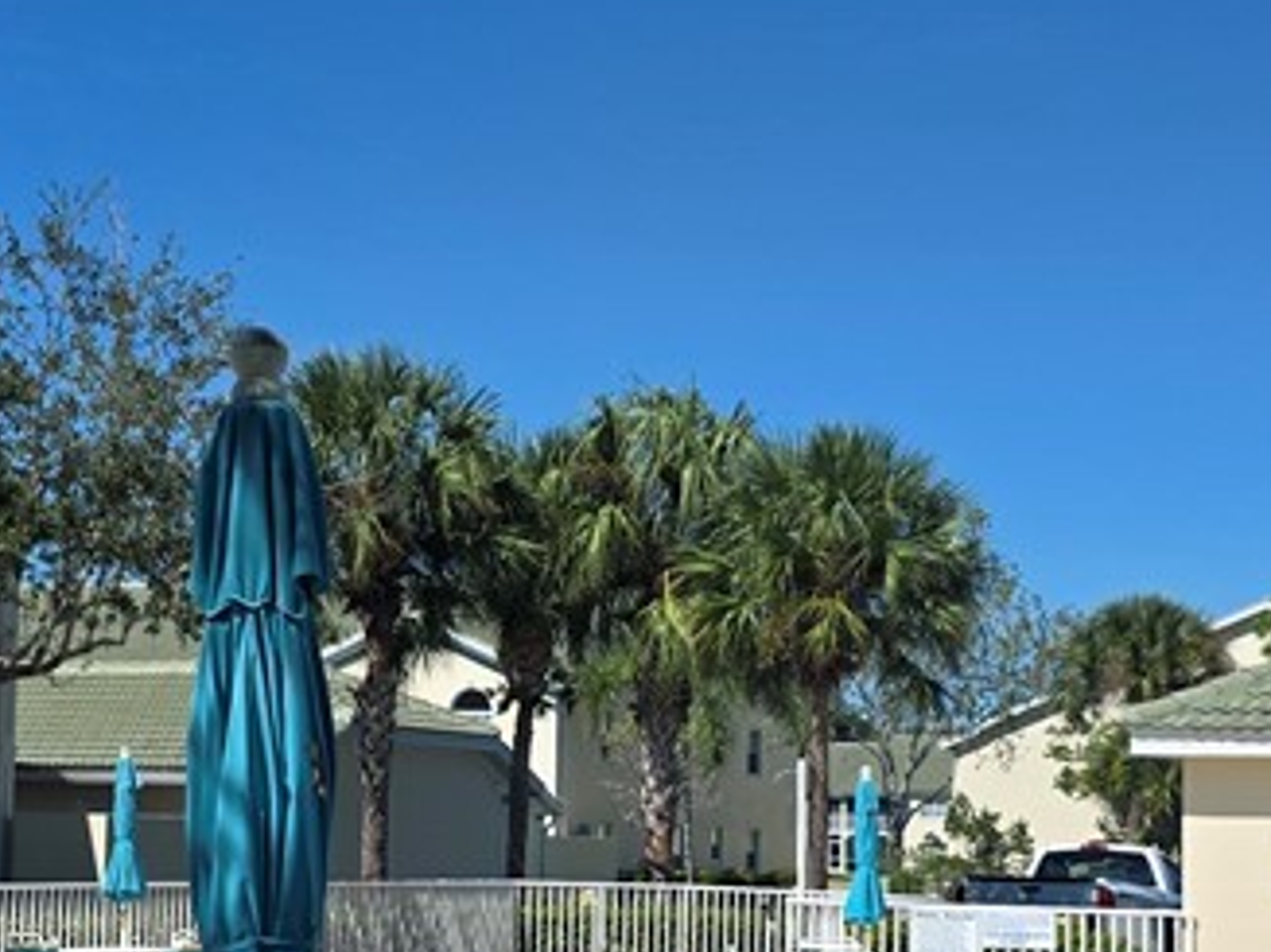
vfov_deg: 20.3
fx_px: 2643
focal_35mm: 72
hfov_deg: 26.8
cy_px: 696
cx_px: 389
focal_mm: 6.3
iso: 64
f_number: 1.7
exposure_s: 1/7944
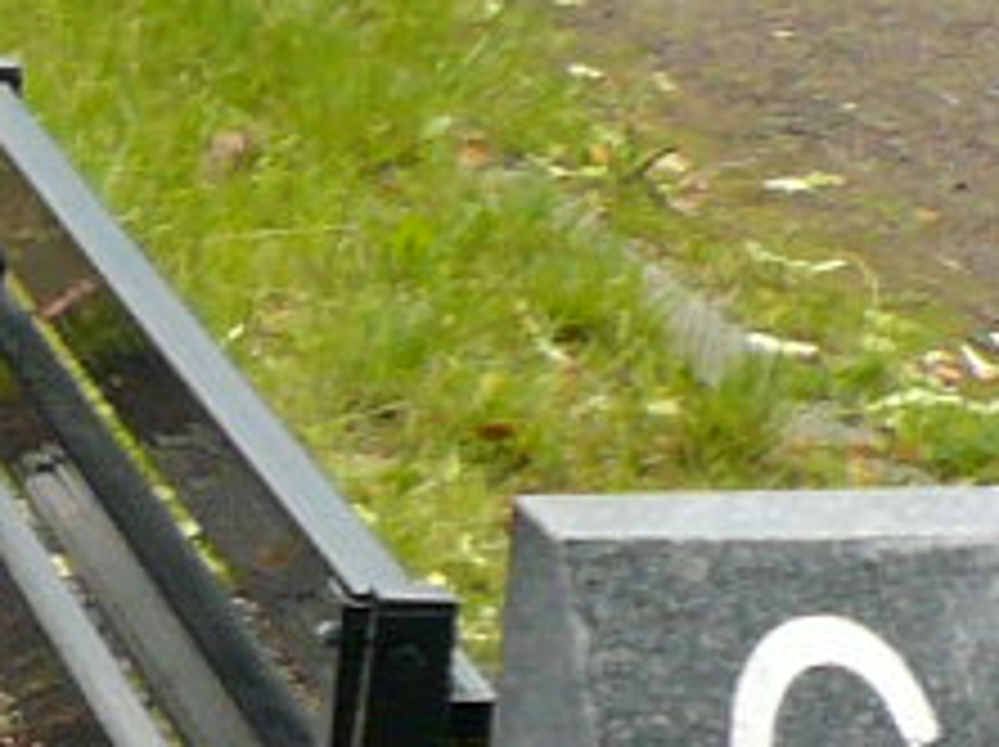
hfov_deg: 8.2
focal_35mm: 202
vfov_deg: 7.3
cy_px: 927
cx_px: -2088
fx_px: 5823
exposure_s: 1/320
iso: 100
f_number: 2.8
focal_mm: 4.6
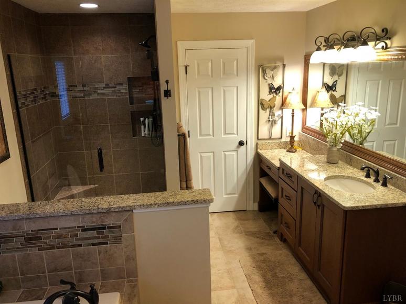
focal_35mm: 28
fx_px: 328
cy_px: 152
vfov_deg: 49.7
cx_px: 203
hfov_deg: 63.5
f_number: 1.8
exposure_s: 1/20
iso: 40
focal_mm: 3.99
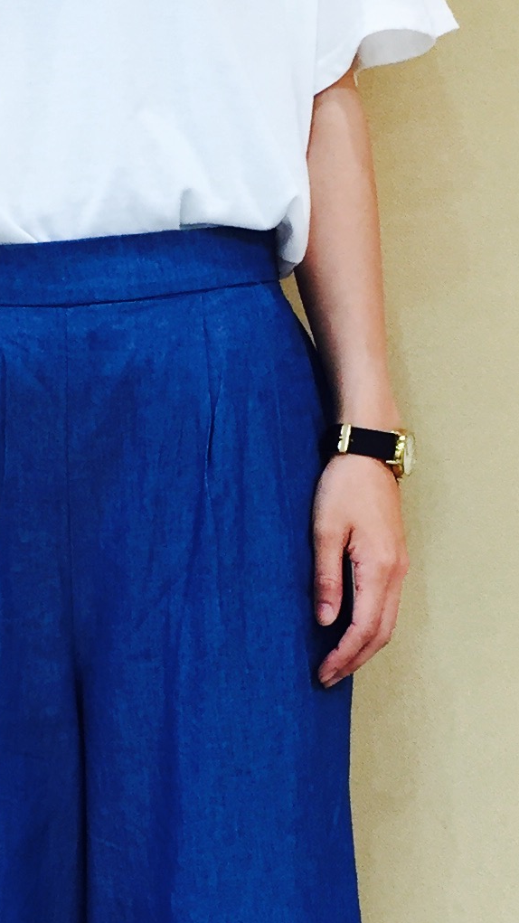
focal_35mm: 101
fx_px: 2472
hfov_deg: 12.0
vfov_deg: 21.2
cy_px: 477
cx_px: 127
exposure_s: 1/30
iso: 64
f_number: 2.2
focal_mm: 4.15
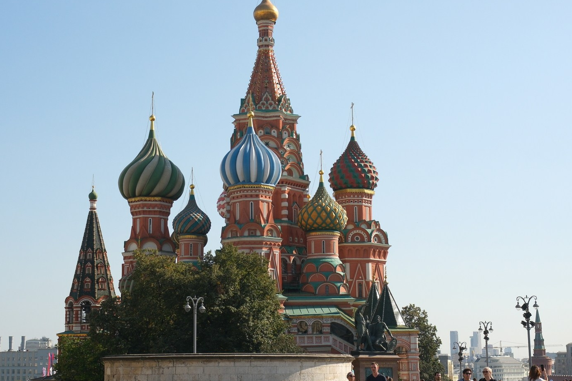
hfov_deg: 32.9
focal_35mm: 61
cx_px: 258
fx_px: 969
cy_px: 173
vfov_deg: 22.2
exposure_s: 1/2500
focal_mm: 27
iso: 640
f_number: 5.6
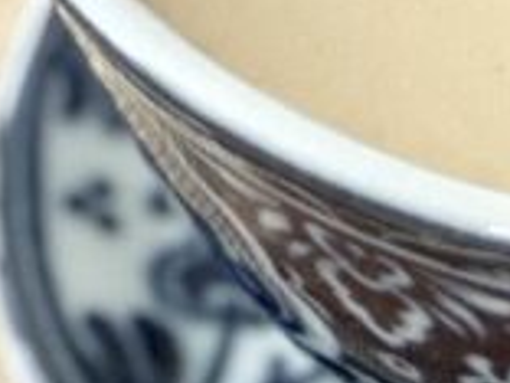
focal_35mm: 380
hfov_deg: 5.2
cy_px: -69
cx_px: 729
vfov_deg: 3.9
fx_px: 5599
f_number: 2.8
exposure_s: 1/40
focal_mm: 9
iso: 250
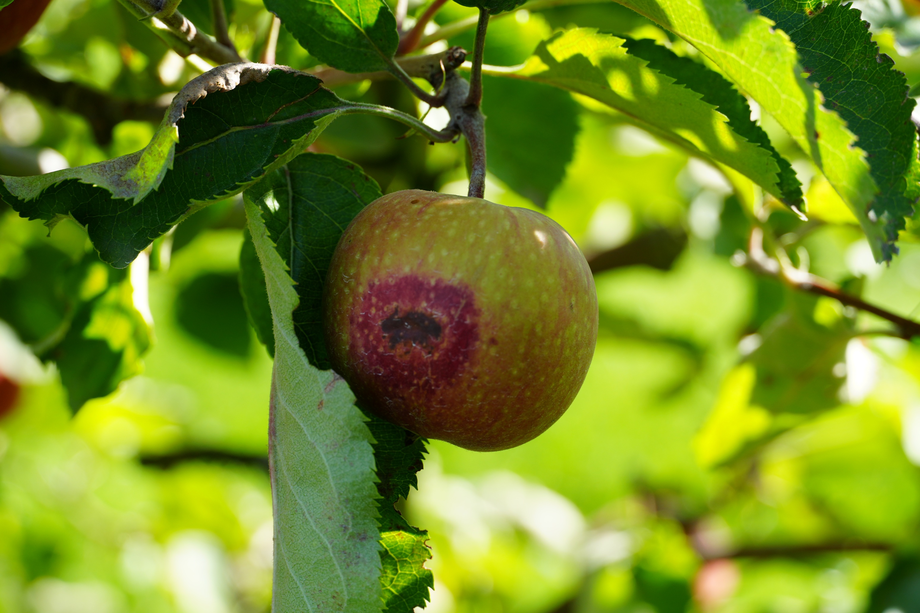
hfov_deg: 18.7
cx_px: 460
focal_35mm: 110
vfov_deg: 12.5
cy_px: 306
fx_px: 2798
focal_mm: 73
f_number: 5.6
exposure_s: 1/125
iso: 160
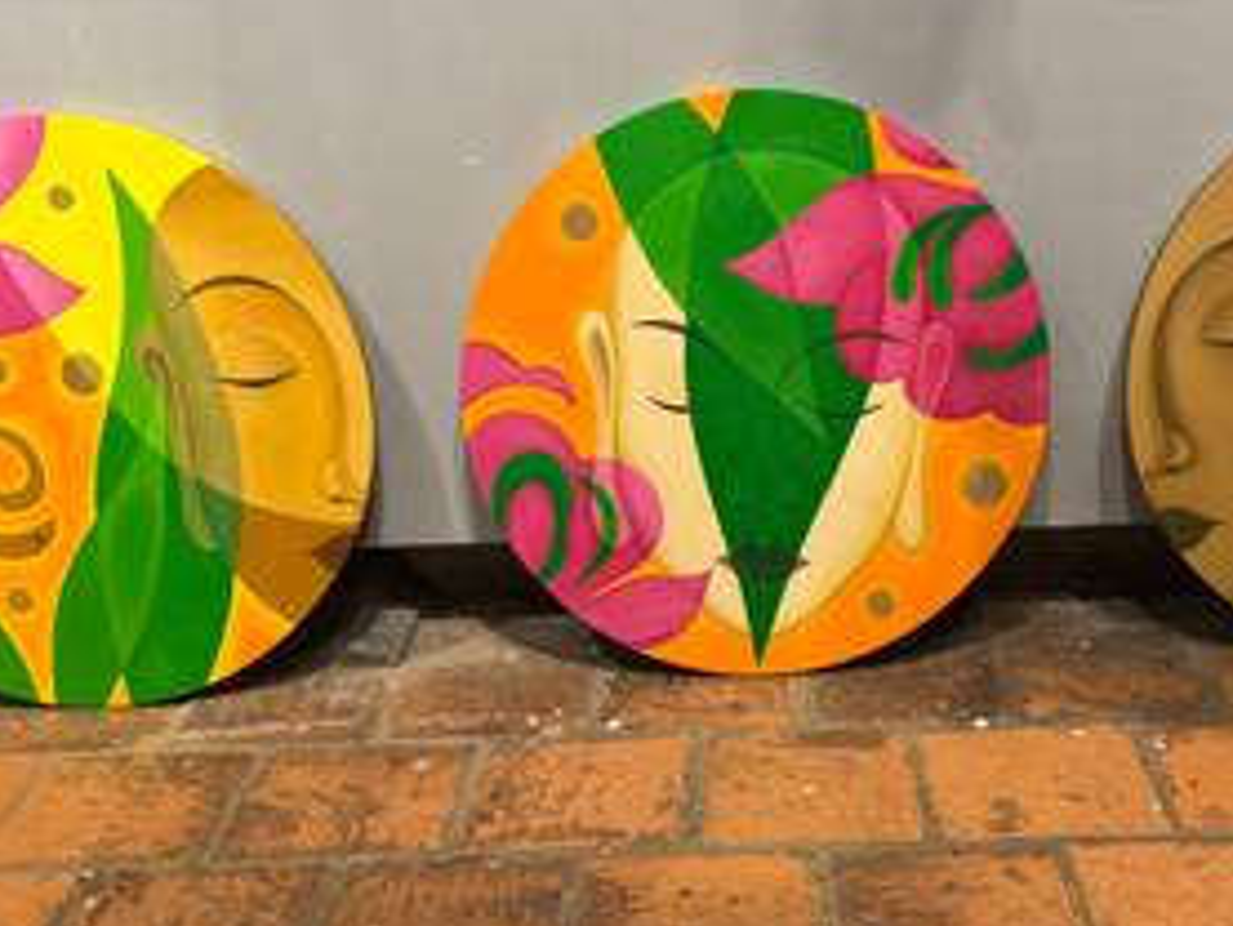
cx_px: 775
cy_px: 543
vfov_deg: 32.1
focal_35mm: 45
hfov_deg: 41.7
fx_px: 1604
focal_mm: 5.96
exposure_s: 1/50
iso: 125
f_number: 1.6
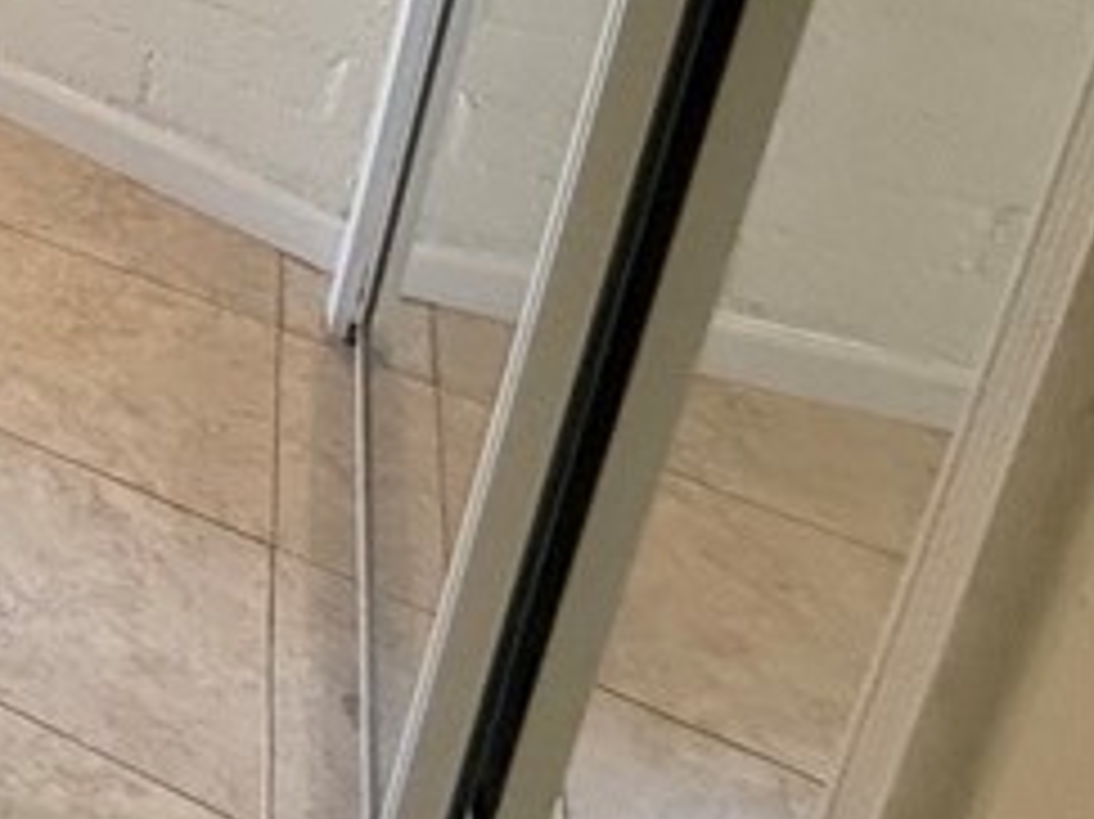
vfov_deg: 19.3
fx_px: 1864
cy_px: -612
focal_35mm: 59
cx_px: -1202
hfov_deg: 18.1
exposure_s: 1/120
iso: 250
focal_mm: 2.22
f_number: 2.2
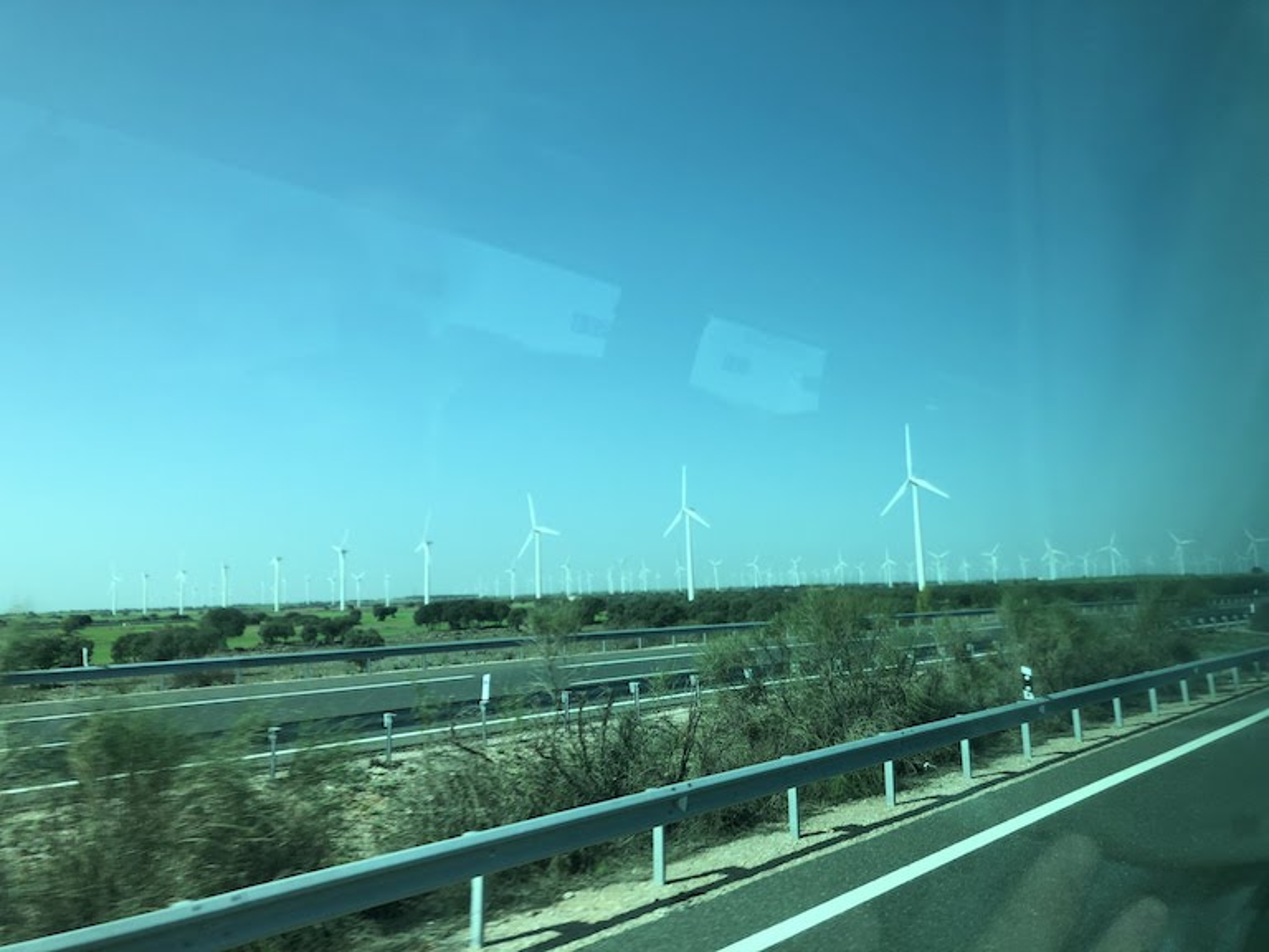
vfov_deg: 49.7
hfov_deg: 63.4
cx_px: 634
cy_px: 476
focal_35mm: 28
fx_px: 1026
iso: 20
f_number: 1.8
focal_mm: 4
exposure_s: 1/545
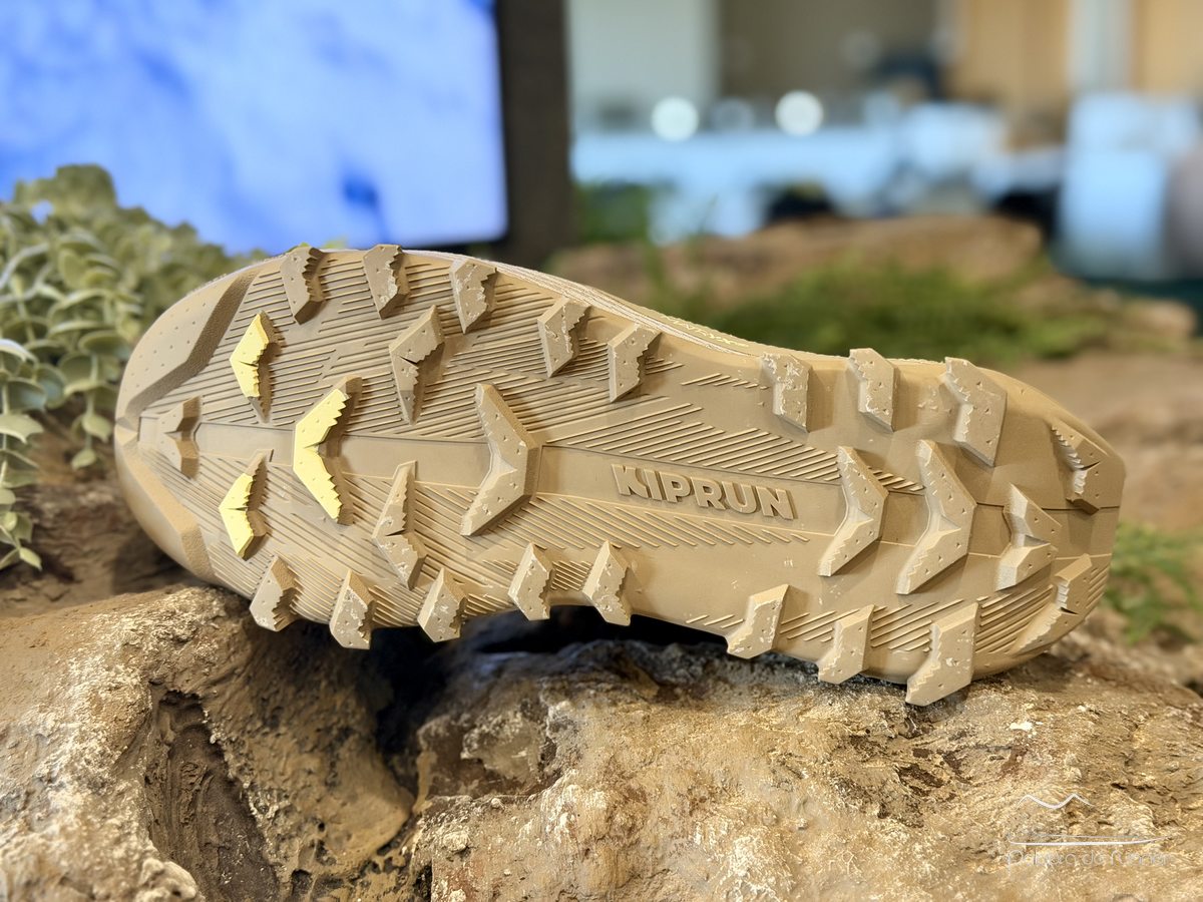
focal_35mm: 48
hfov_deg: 39.7
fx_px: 1668
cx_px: 602
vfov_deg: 30.3
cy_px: 451
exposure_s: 1/50
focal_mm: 6.76
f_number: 1.78
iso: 250
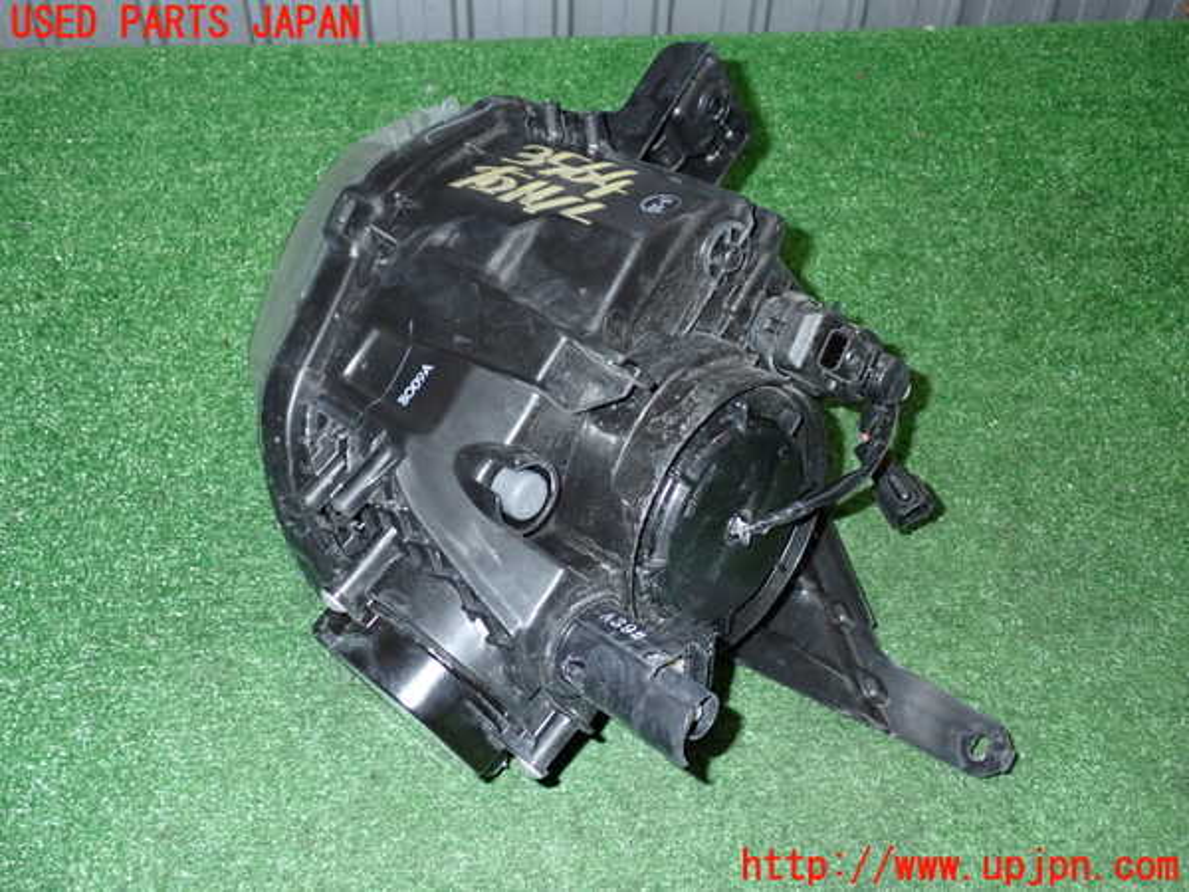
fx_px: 1237
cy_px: 446
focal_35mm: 36
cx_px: 594
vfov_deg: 39.7
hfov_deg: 51.4
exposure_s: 1/40
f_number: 7.1
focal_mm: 6.37
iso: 800
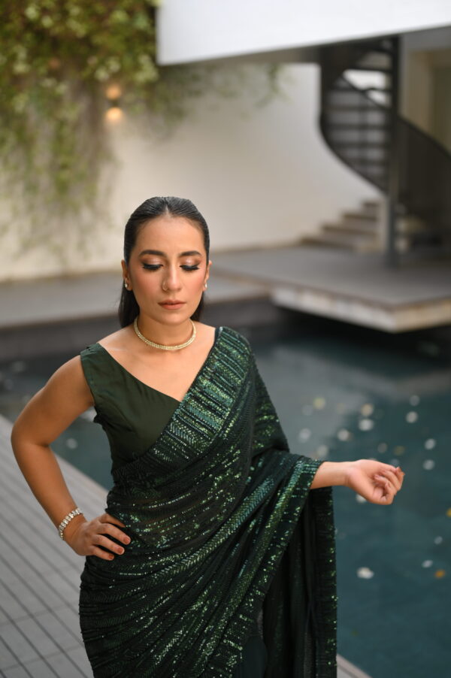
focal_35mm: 50
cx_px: 226
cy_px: 339
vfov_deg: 39.6
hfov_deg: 27.0
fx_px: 941
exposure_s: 1/250
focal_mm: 50
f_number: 2
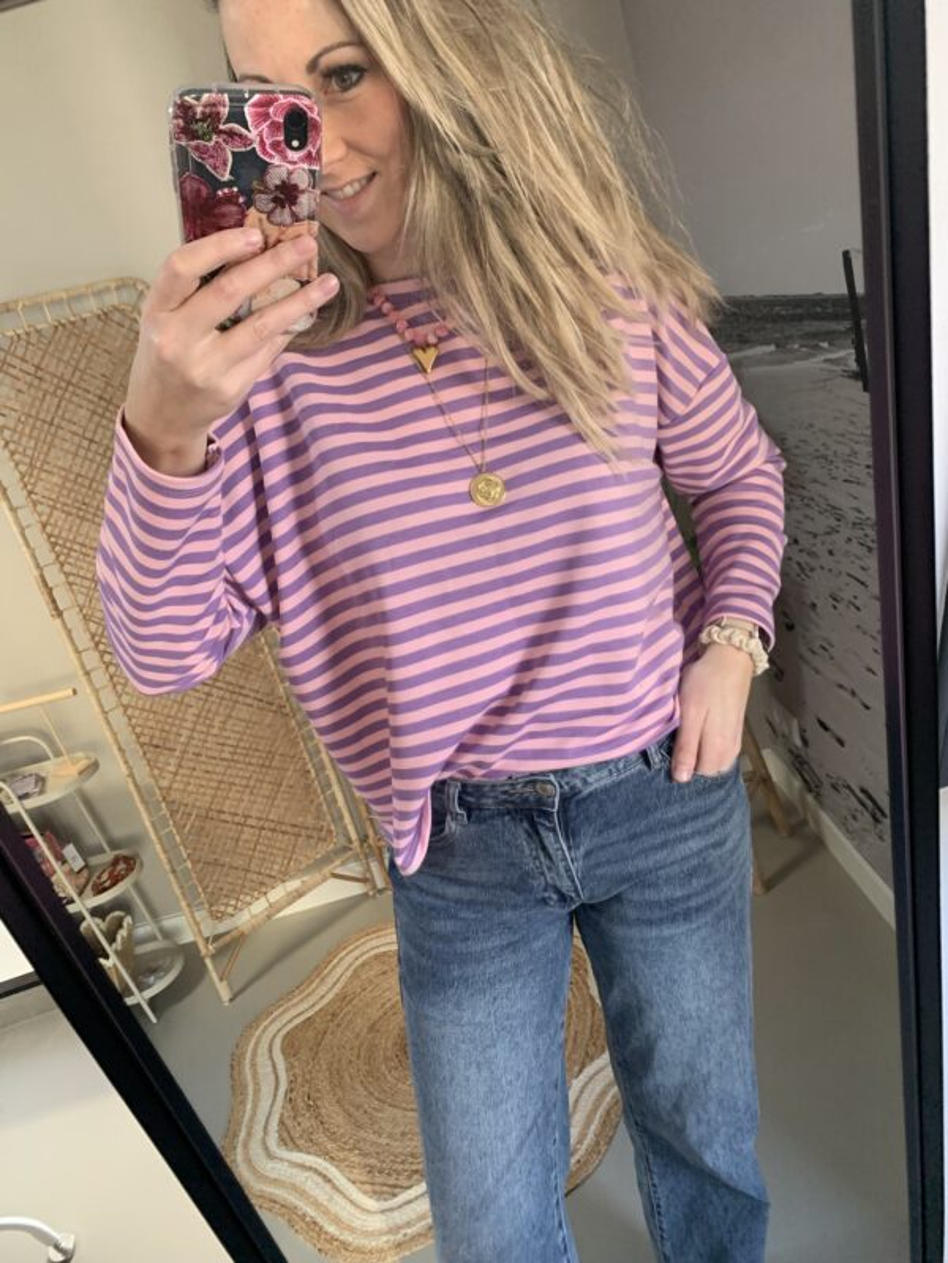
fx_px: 949
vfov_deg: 67.3
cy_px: 632
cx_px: 474
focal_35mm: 26
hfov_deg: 53.1
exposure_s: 1/60
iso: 320
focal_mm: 4.25
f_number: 1.8
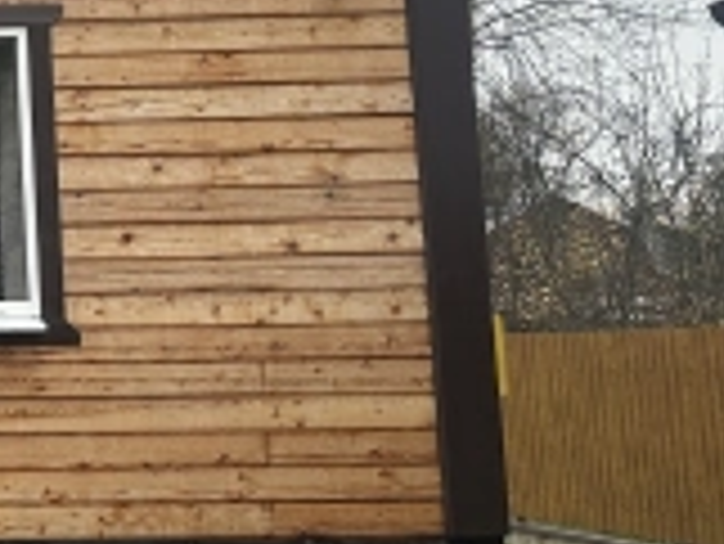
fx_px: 1947
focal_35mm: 93
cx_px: -495
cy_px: 99
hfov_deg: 17.8
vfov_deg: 15.8
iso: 80
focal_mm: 6.86
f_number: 1.78
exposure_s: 1/538
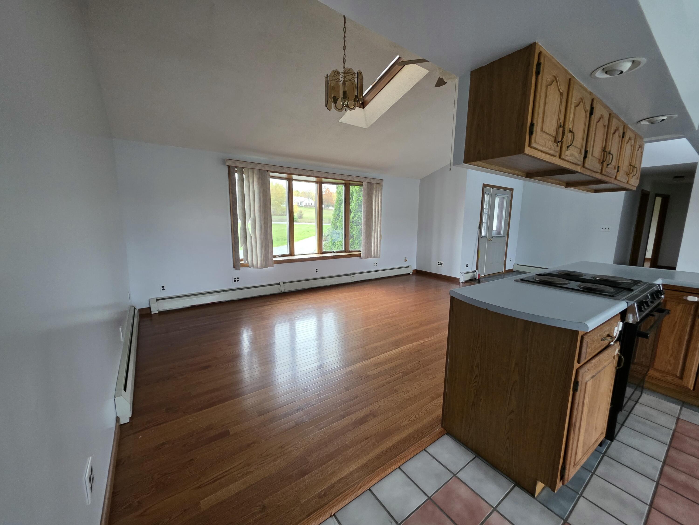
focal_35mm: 13
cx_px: 350
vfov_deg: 89.9
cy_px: 262
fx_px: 263
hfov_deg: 106.2
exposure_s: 1/60
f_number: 1.9
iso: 400
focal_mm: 2.2
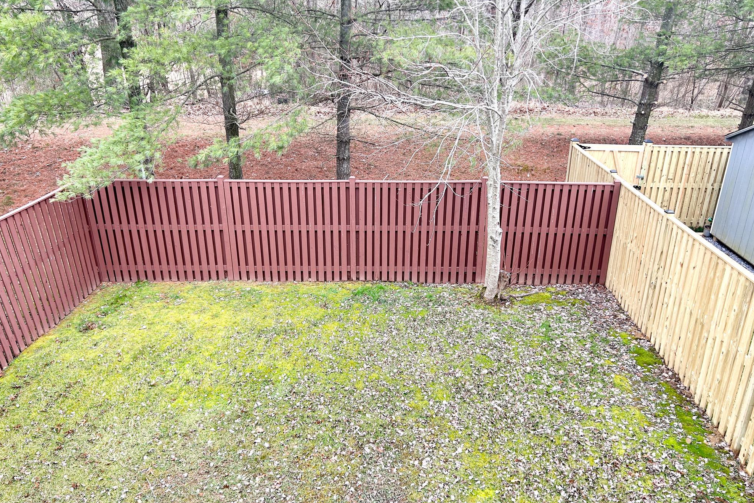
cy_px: 243
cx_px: 368
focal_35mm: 28
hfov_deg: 65.5
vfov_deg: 46.4
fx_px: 586
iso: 50
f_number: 1.5
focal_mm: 5.7
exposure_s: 1/368
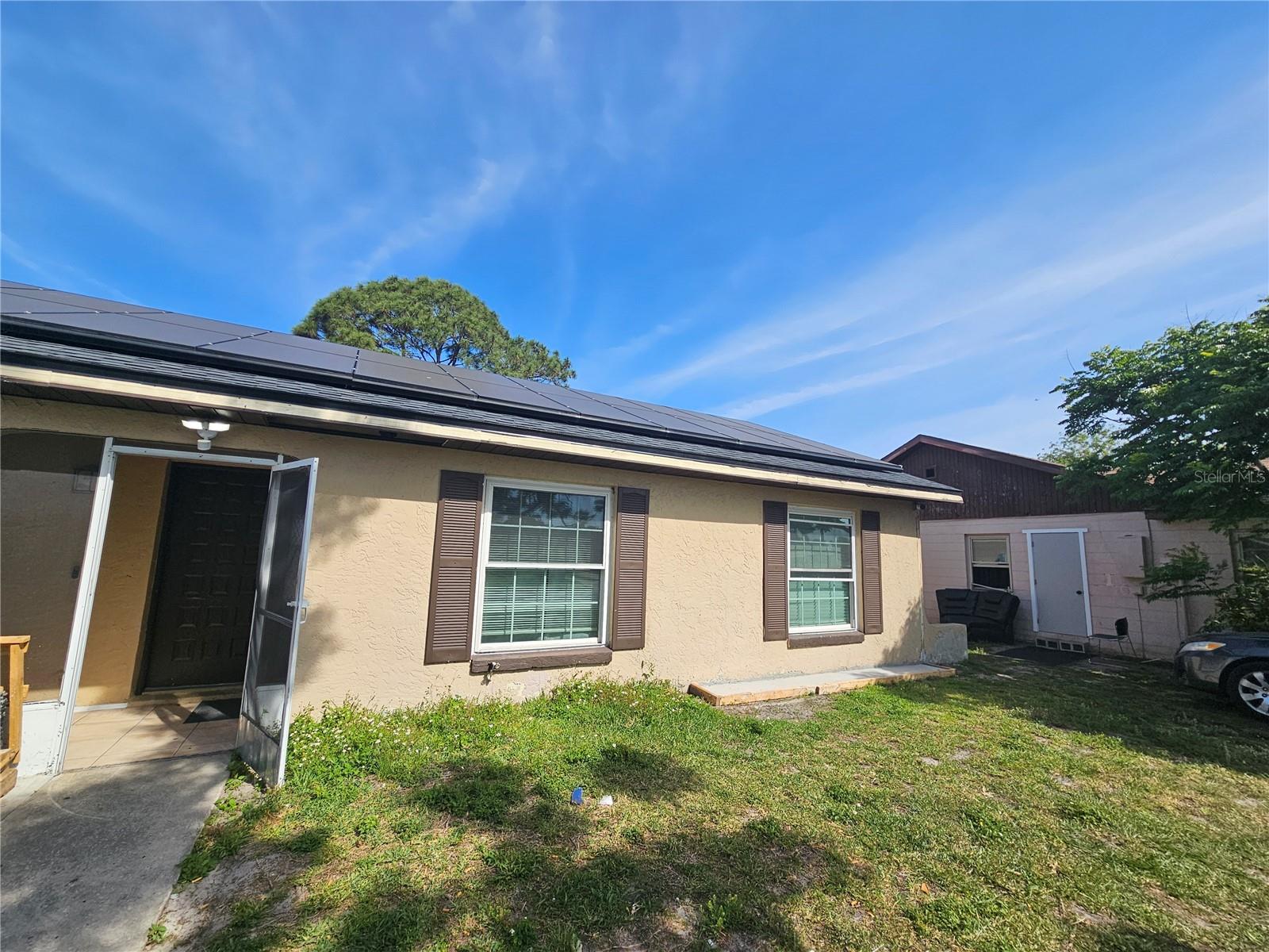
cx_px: 634
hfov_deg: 106.2
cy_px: 476
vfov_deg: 89.9
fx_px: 477
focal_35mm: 13
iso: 50
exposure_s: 1/2730
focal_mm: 2.2
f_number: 2.2
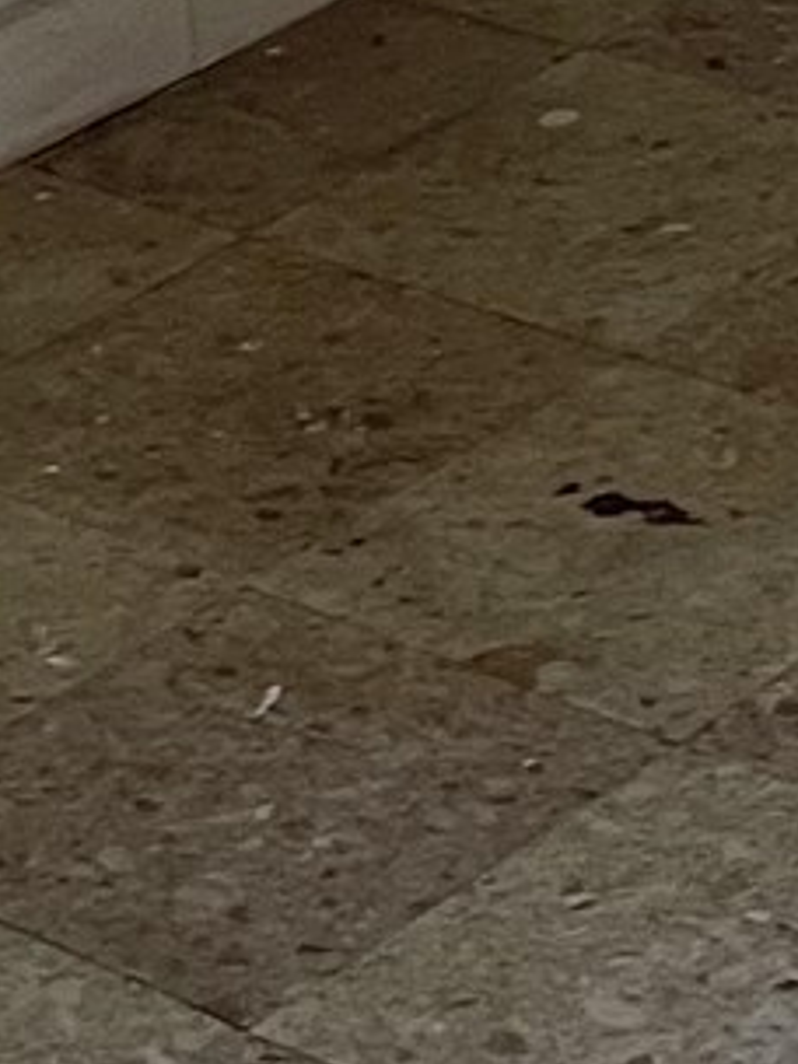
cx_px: 640
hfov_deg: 7.5
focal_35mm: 197
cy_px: -1222
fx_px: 6055
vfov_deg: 9.3
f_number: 1.6
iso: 125
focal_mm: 4.2
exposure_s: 1/60
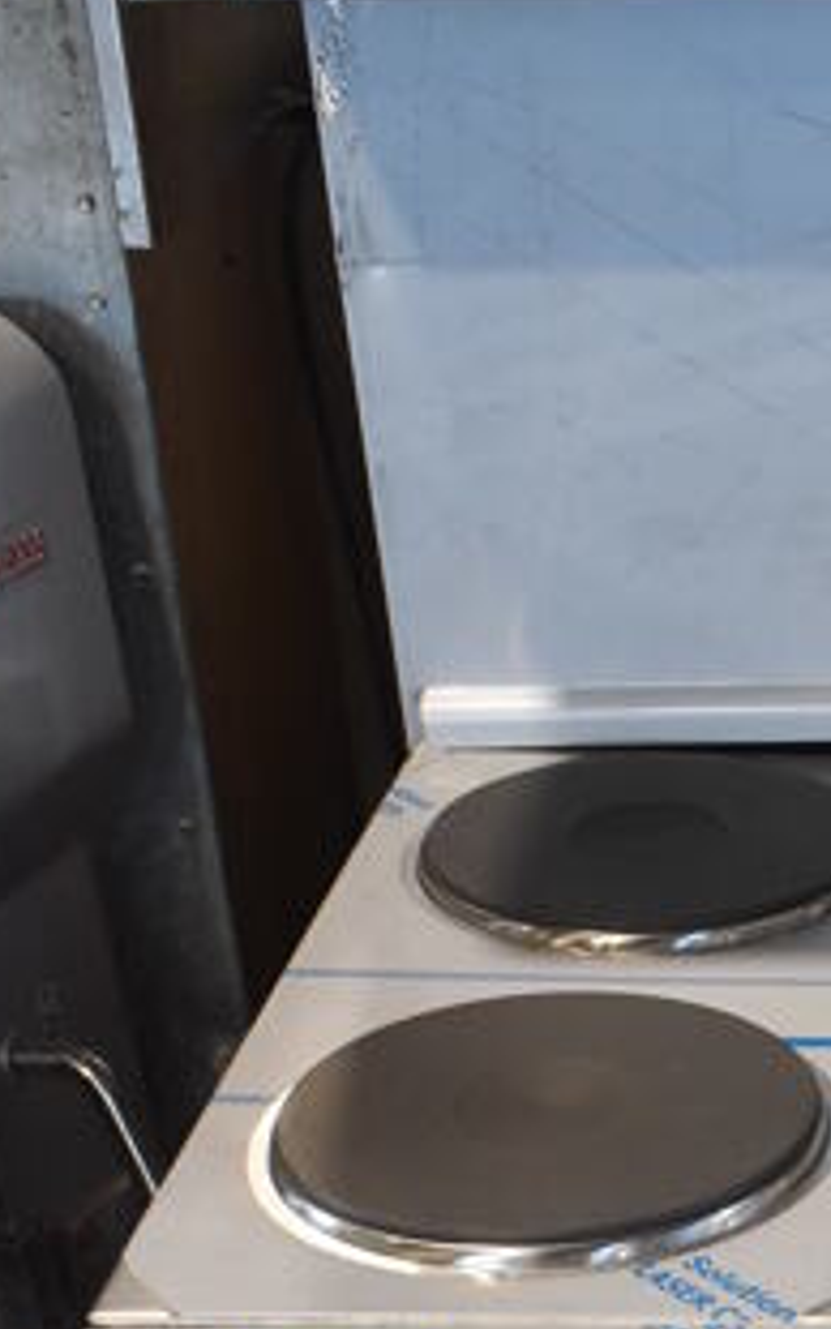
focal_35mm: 81
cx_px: 1281
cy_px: 1280
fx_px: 2932
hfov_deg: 14.9
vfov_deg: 24.5
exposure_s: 1/125
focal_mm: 18
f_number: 3.5
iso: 1100
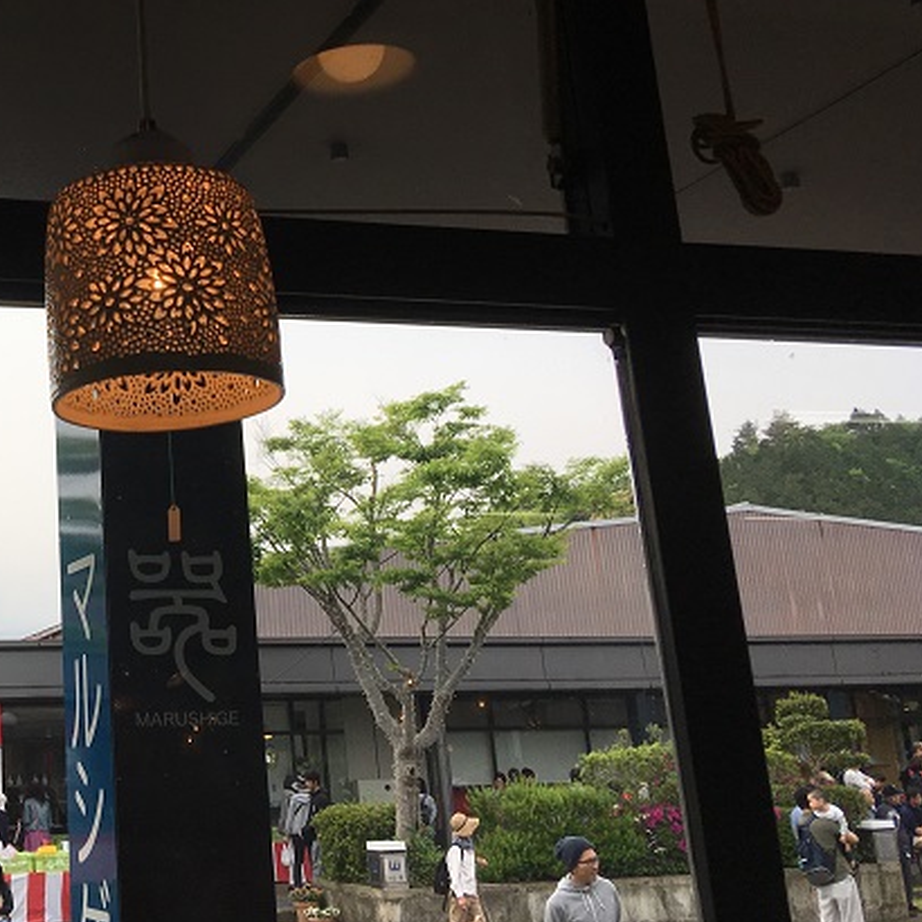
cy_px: 313
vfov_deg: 33.7
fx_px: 1507
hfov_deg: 32.2
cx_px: 74
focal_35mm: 50
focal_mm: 4.15
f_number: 2.2
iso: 25
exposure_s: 1/1054
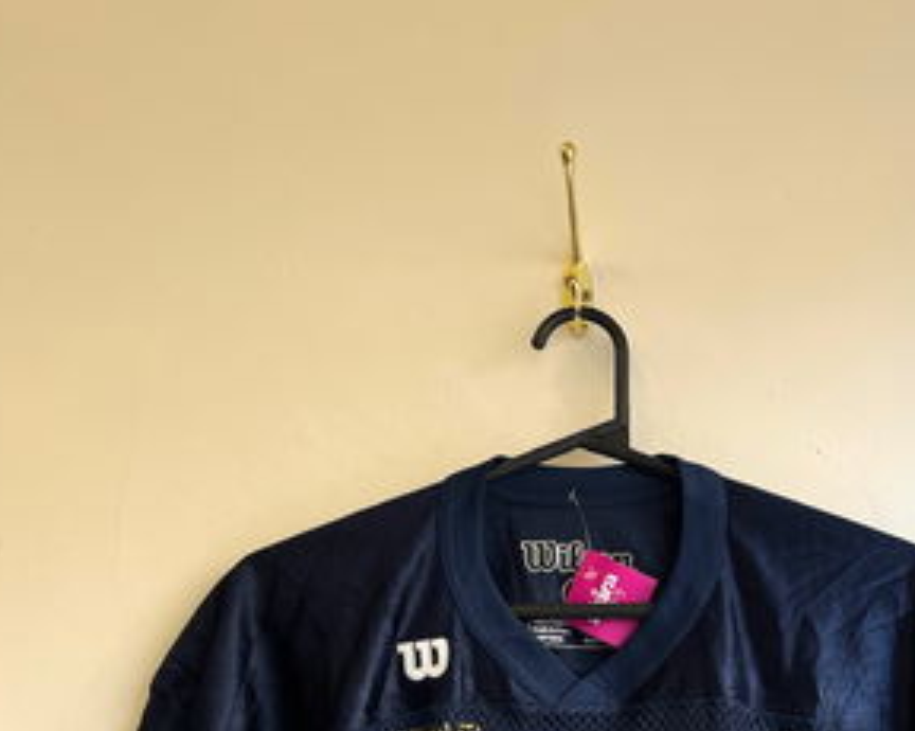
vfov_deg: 28.8
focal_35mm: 47
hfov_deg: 39.2
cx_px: 588
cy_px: 818
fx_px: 1272
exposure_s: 1/101
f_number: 1.6
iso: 32
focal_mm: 5.1
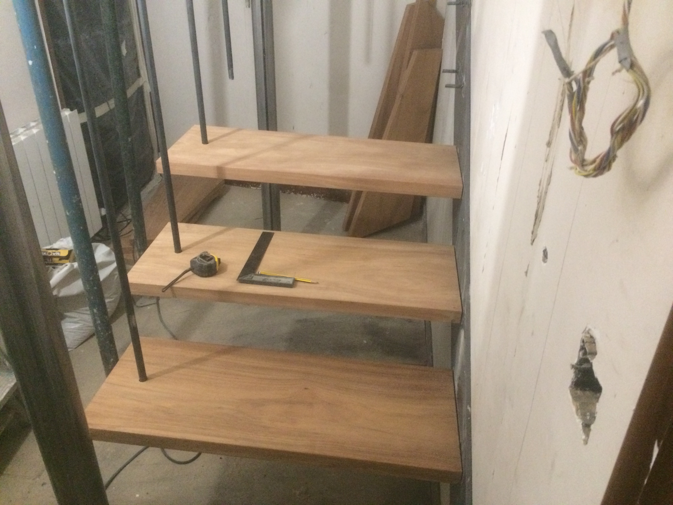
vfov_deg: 48.2
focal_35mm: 29
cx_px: 336
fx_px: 564
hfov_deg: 61.7
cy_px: 252
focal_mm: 4.15
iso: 400
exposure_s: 1/17
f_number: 2.2
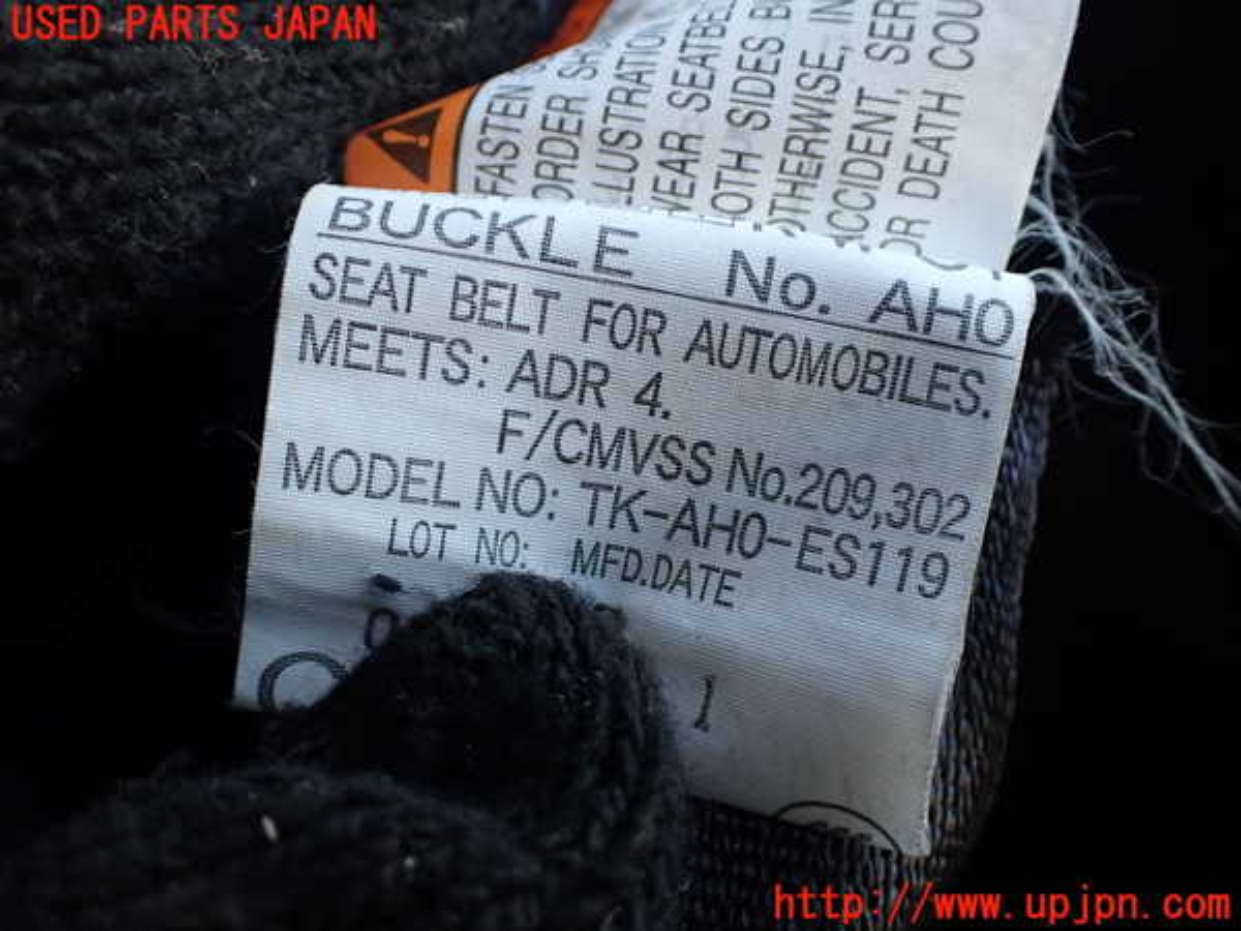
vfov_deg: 46.8
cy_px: 466
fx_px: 1076
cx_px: 620
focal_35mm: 30
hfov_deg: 60.0
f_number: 2.3
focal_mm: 5.4
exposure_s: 1/125
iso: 200
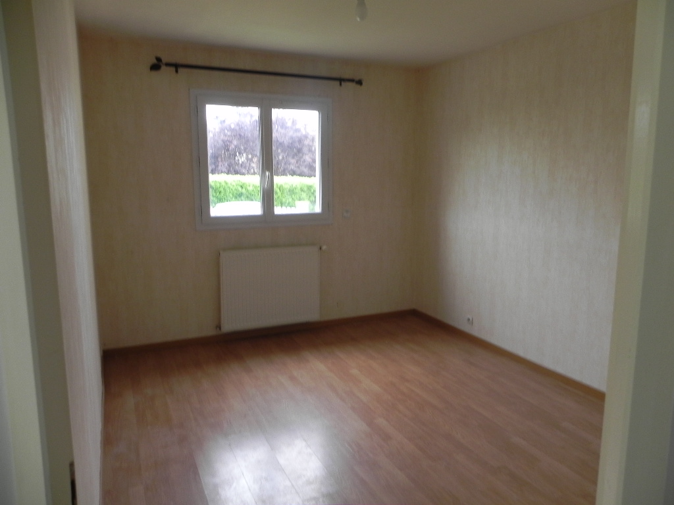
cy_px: 252
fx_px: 506
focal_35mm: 26
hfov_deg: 67.3
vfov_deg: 53.1
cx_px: 337
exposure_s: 1/62.5
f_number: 2.8
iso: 160
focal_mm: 4.6
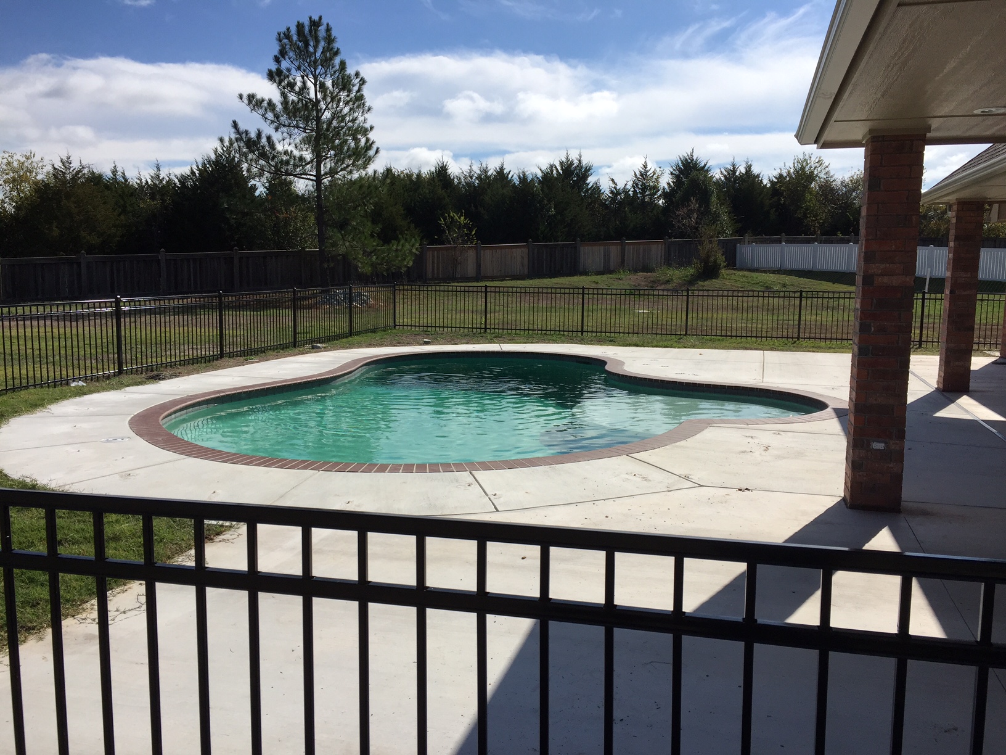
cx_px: 503
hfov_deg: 61.7
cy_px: 378
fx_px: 843
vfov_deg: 48.2
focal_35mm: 29
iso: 32
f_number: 2.2
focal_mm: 4.15
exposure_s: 1/3597
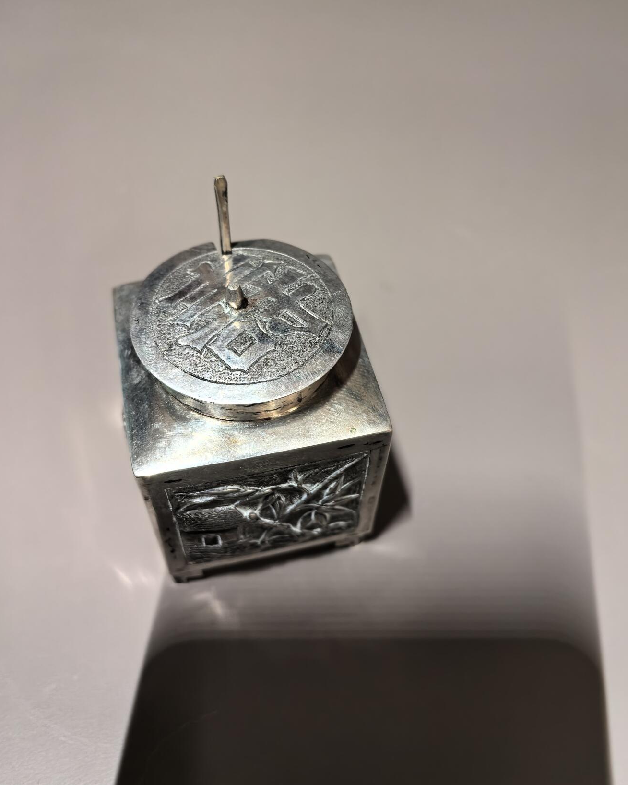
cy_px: 378
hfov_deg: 50.0
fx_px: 674
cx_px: 315
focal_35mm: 29
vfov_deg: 60.4
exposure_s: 1/33.3
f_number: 2
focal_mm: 5.75
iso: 400
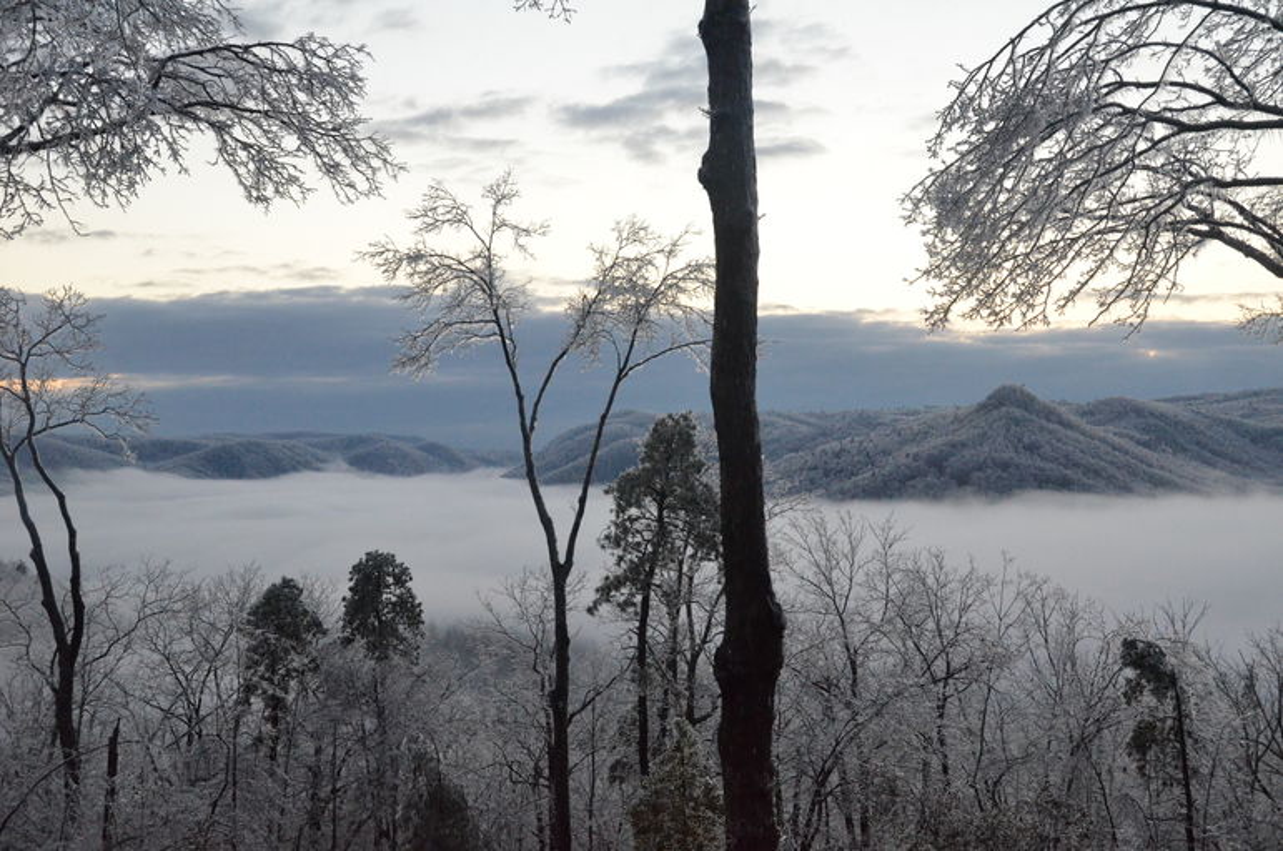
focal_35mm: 52
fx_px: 1868
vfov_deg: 25.7
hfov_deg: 37.9
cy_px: 426
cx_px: 642
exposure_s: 1/320
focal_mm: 35
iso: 4000
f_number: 9
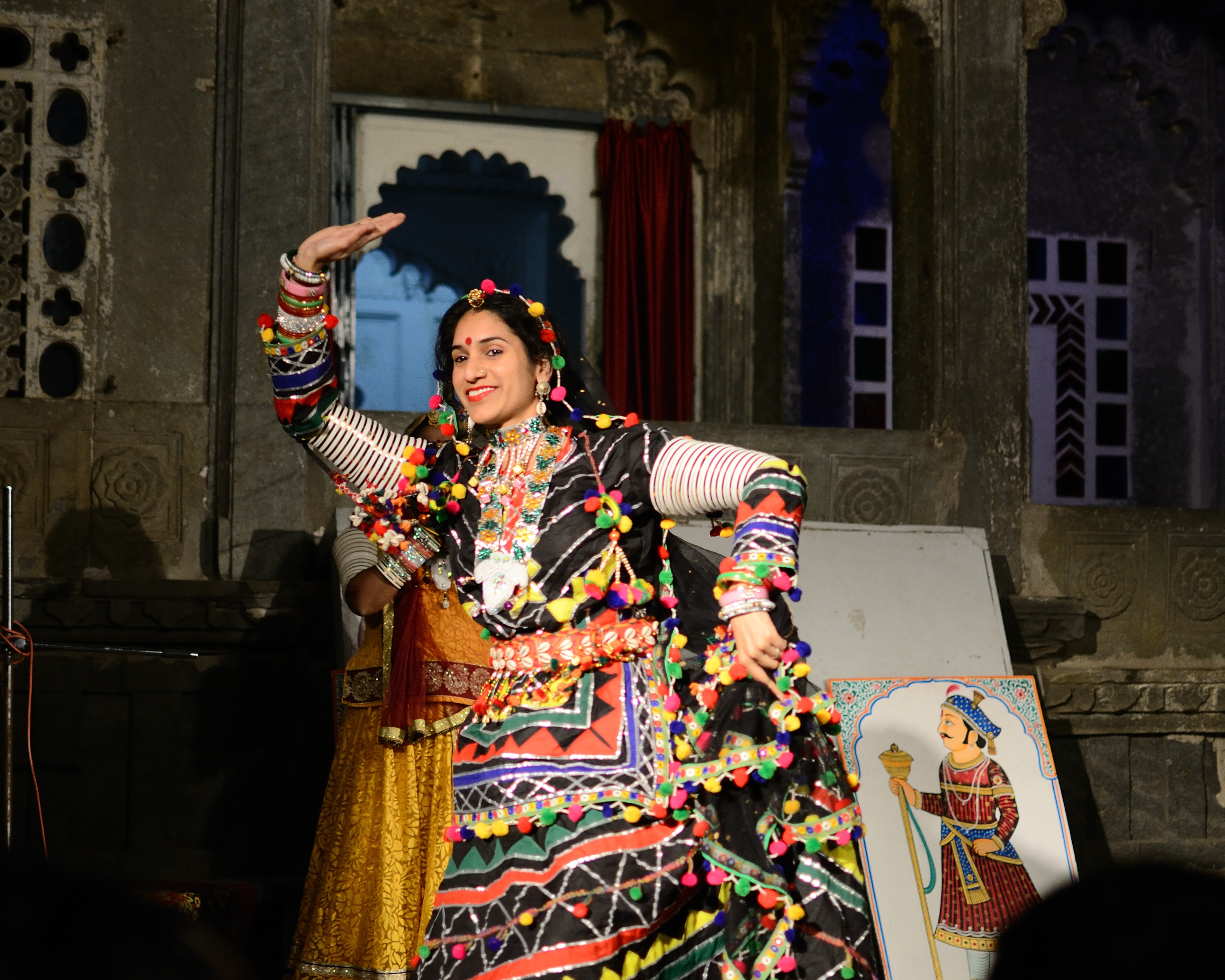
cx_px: 495
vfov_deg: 25.6
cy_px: 491
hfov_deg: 31.6
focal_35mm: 60
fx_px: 2160
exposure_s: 1/400
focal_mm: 35
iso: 400
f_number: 1.8
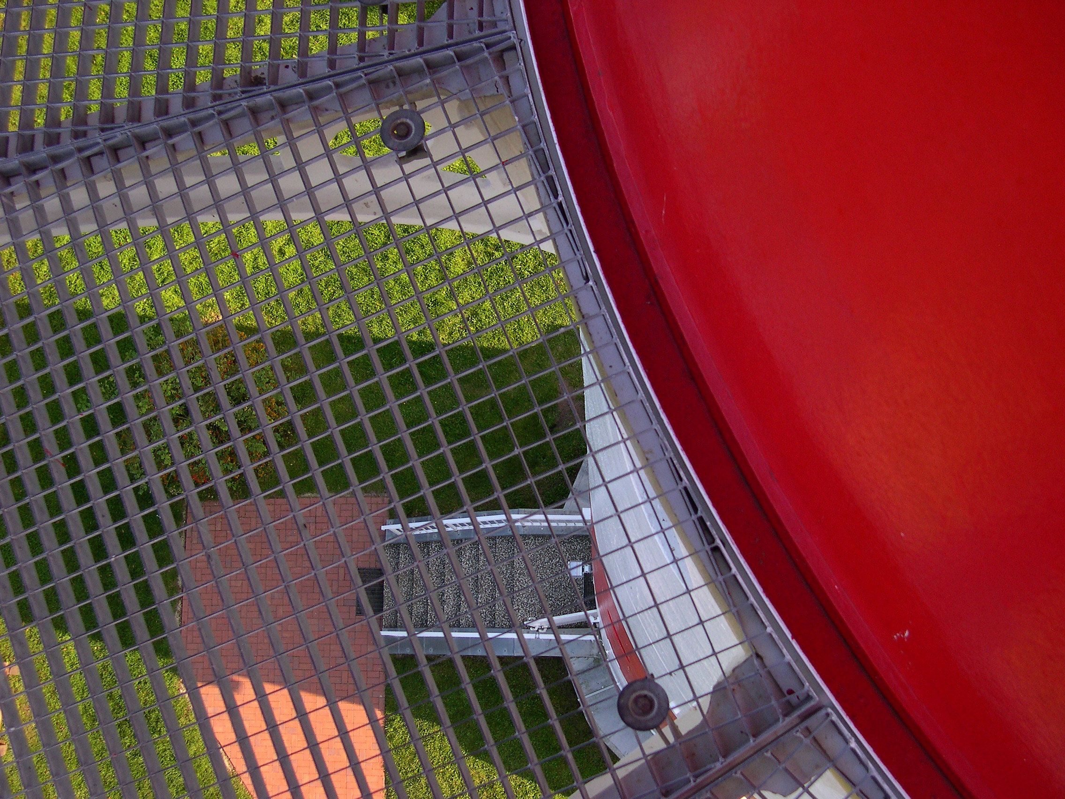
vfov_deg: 37.7
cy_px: 400
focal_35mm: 38
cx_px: 532
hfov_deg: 49.0
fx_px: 1169
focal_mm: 8
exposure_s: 1/476
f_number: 2.8
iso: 100
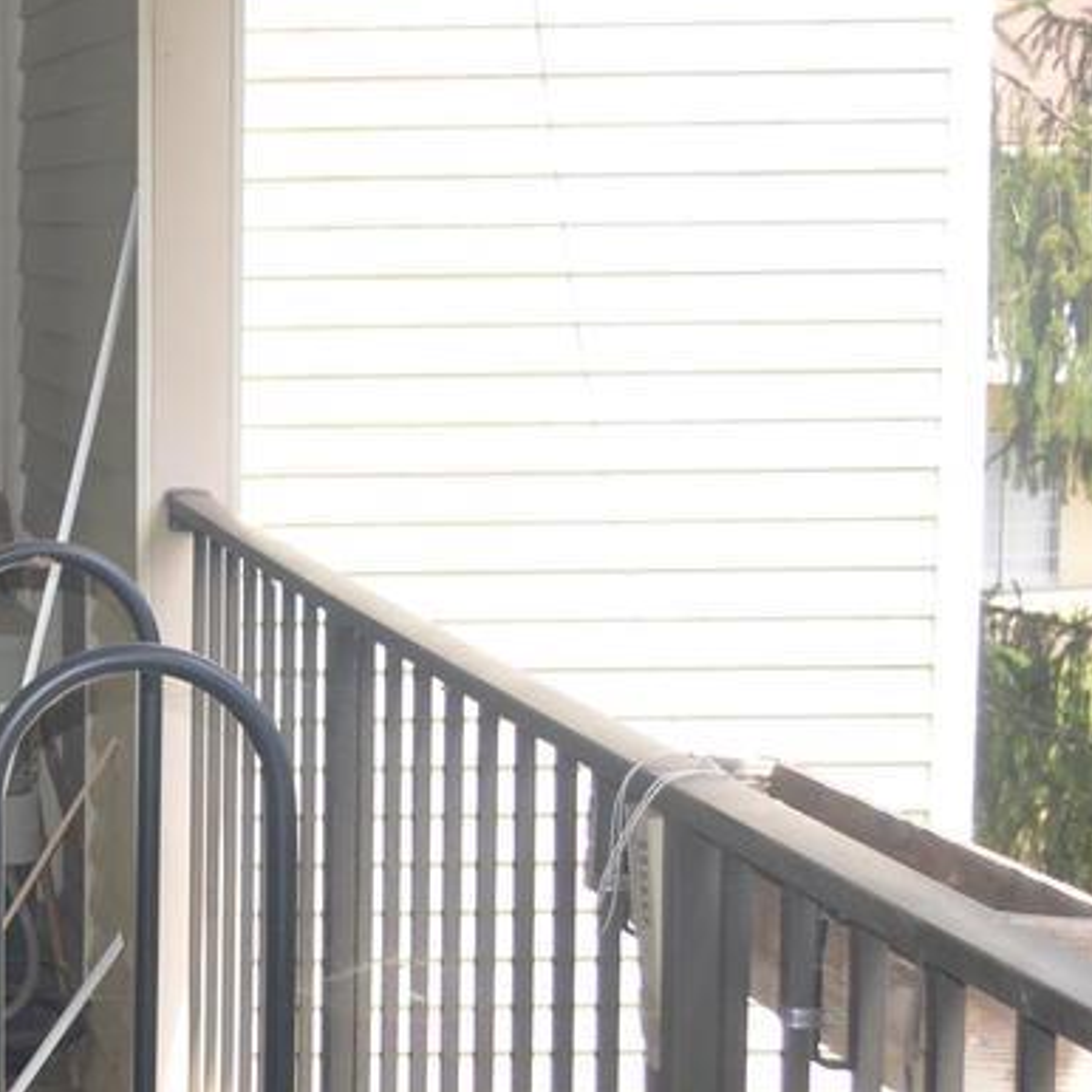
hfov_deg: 16.6
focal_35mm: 95
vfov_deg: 18.3
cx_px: -574
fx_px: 3391
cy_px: 686
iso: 100
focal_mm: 20
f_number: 4.5
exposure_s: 1/200
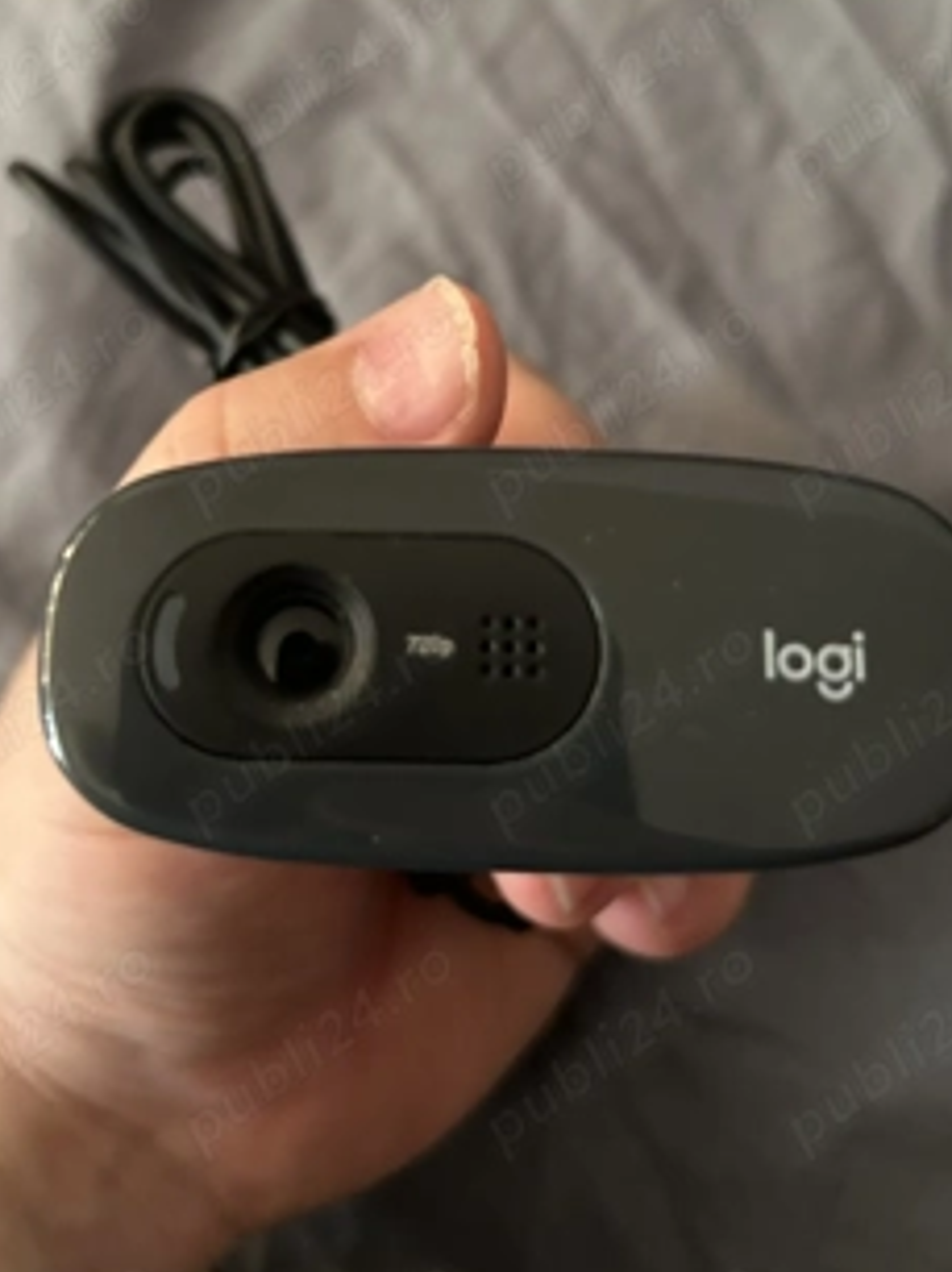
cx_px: 445
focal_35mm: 34
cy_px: 470
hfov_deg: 41.7
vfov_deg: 53.3
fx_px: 1248
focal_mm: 5.7
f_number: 1.5
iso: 640
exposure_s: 1/35
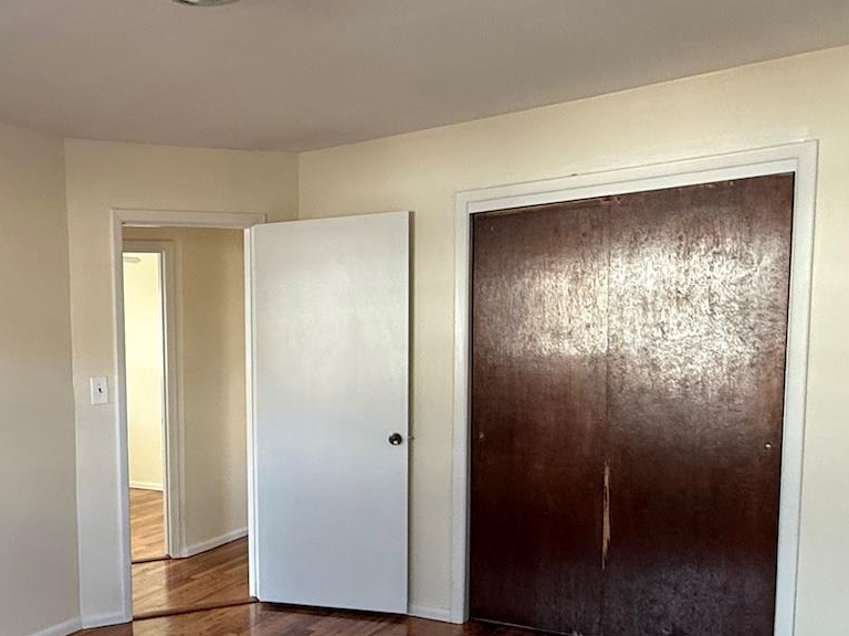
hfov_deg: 47.7
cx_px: 99
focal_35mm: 35
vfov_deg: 40.1
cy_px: 438
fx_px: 858
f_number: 2.2
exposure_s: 1/99
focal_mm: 2.22
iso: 250
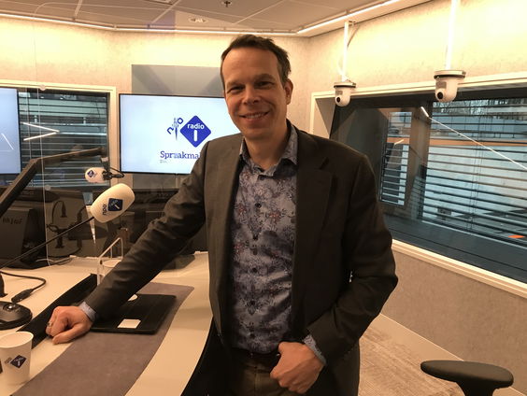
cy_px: 198
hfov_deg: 63.4
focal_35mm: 28
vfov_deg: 49.8
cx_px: 264
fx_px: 427
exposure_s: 1/18
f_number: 1.8
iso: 40
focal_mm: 3.99
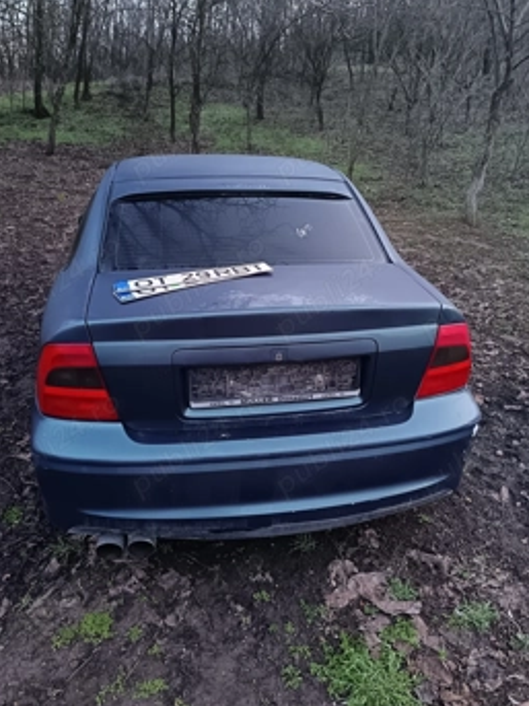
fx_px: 571
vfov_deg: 63.3
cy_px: 321
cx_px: 270
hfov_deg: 49.7
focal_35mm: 28
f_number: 1.75
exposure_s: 1/25
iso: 3382
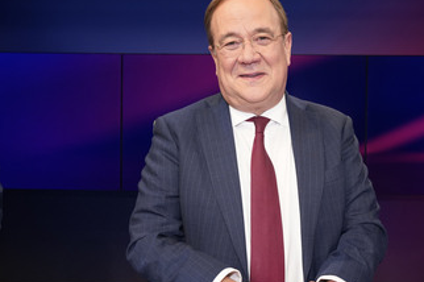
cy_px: 158
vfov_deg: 31.8
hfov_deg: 46.2
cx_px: 255
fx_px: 494
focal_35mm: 42
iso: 2000
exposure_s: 1/125
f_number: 5.6
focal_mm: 30
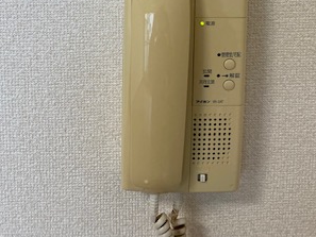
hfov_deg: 34.3
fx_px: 511
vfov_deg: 25.0
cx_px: 135
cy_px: 5
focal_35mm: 56
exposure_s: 1/100
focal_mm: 4.25
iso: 125
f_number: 1.8
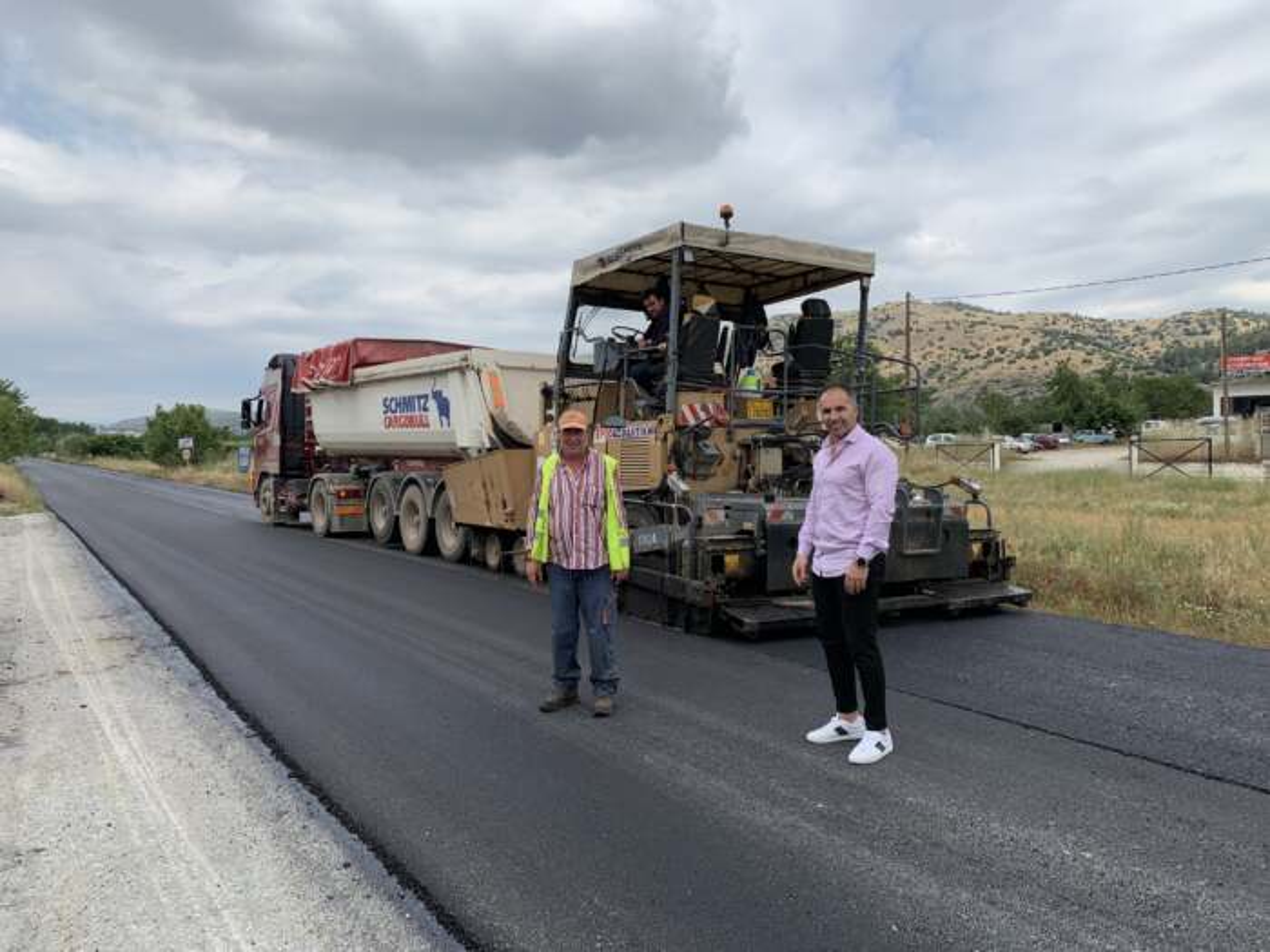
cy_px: 476
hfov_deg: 67.3
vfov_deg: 53.1
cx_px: 635
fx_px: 954
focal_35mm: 26
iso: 25
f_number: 1.8
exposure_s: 1/2545
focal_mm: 4.25
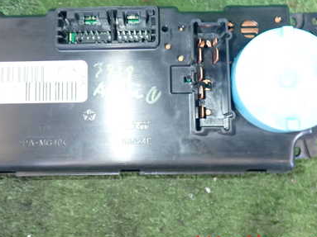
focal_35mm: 47
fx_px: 430
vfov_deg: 30.5
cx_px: 135
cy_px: 69
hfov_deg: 40.3
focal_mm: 5.4
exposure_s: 1/30
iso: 640
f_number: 2.3
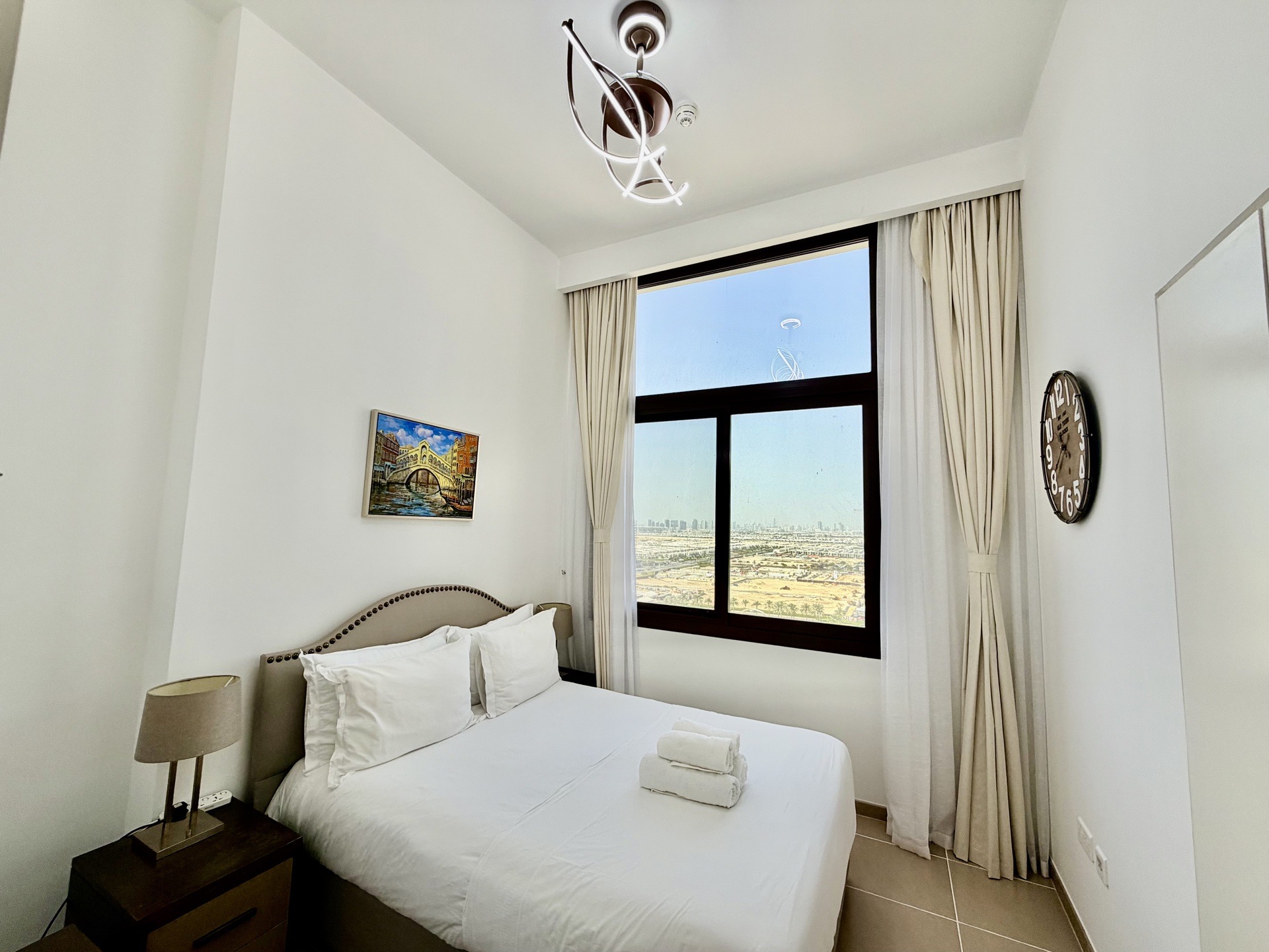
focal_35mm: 14
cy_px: 476
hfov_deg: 102.1
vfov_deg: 85.7
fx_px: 513
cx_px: 634
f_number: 2.2
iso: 80
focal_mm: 2.22
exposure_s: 1/121
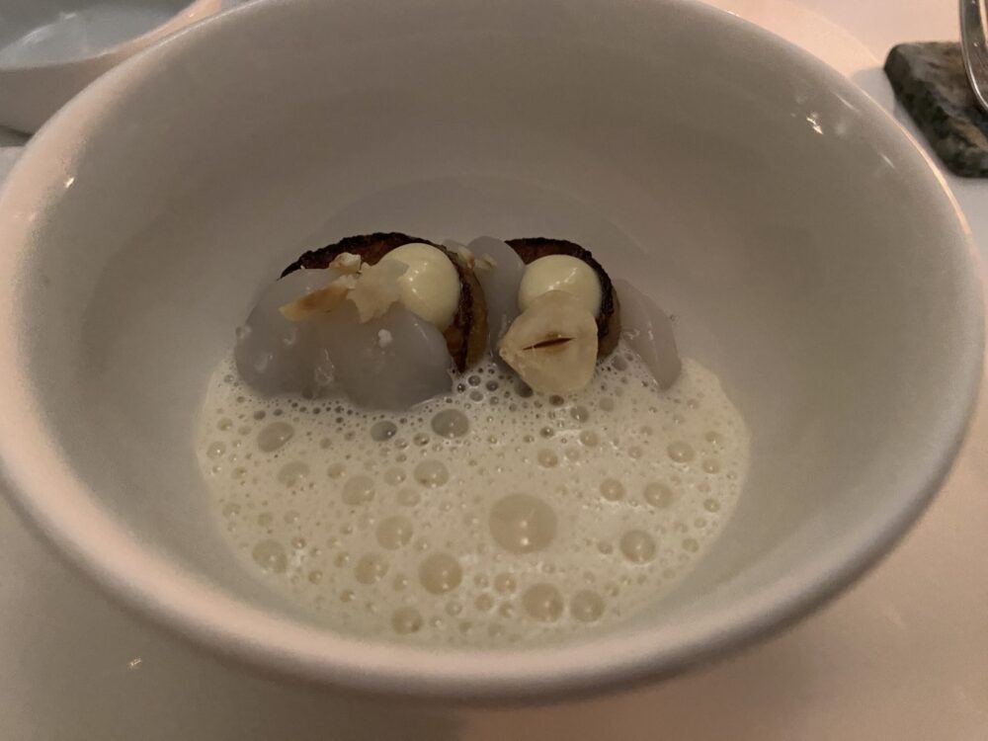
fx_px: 714
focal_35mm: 25
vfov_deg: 54.9
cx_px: 494
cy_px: 370
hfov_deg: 69.4
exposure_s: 1/30
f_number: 1.8
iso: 800
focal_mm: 4.25
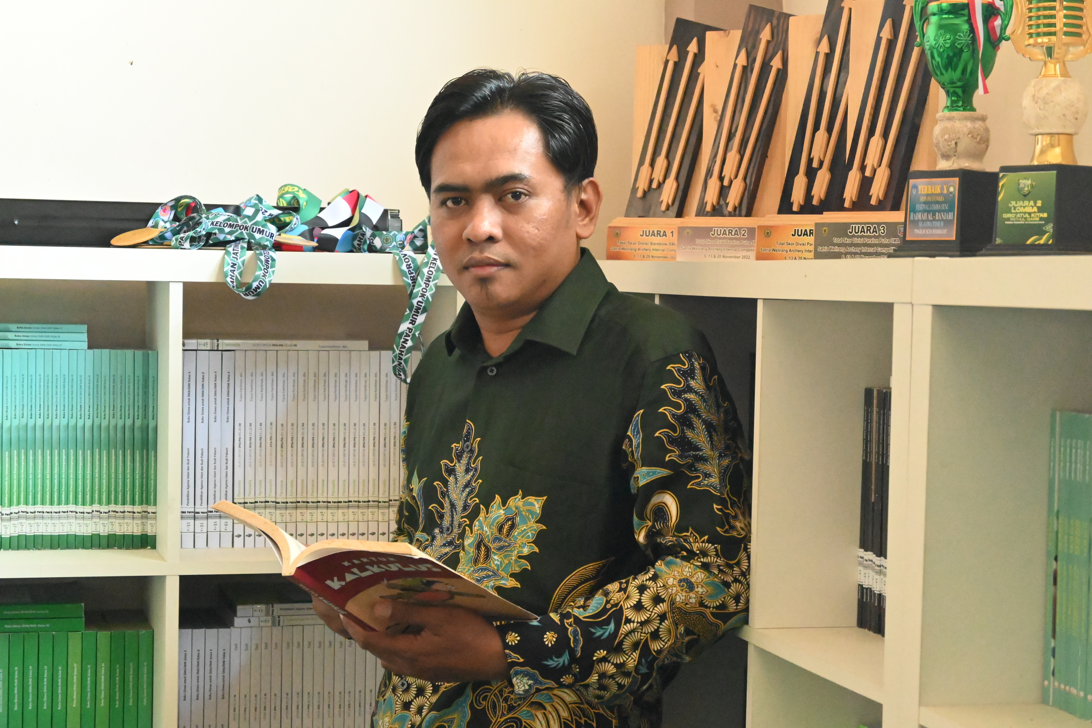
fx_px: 2138
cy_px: 364
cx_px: 546
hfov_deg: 28.6
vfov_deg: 19.3
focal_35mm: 70
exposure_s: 1/50
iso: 12800
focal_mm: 47
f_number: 6
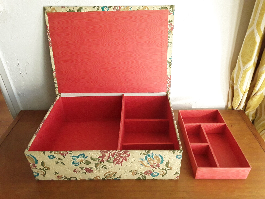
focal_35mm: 27
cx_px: 132
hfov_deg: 65.3
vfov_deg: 51.4
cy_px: 100
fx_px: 207
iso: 400
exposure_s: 1/231
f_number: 1.9
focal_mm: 2.91
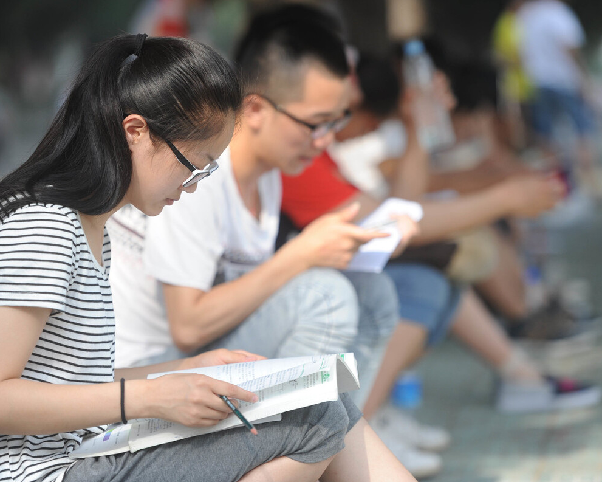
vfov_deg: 8.8
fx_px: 3136
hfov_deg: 11.0
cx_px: 275
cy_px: 242
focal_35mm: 176
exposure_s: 1/1600
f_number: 2.8
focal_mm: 155
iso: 400
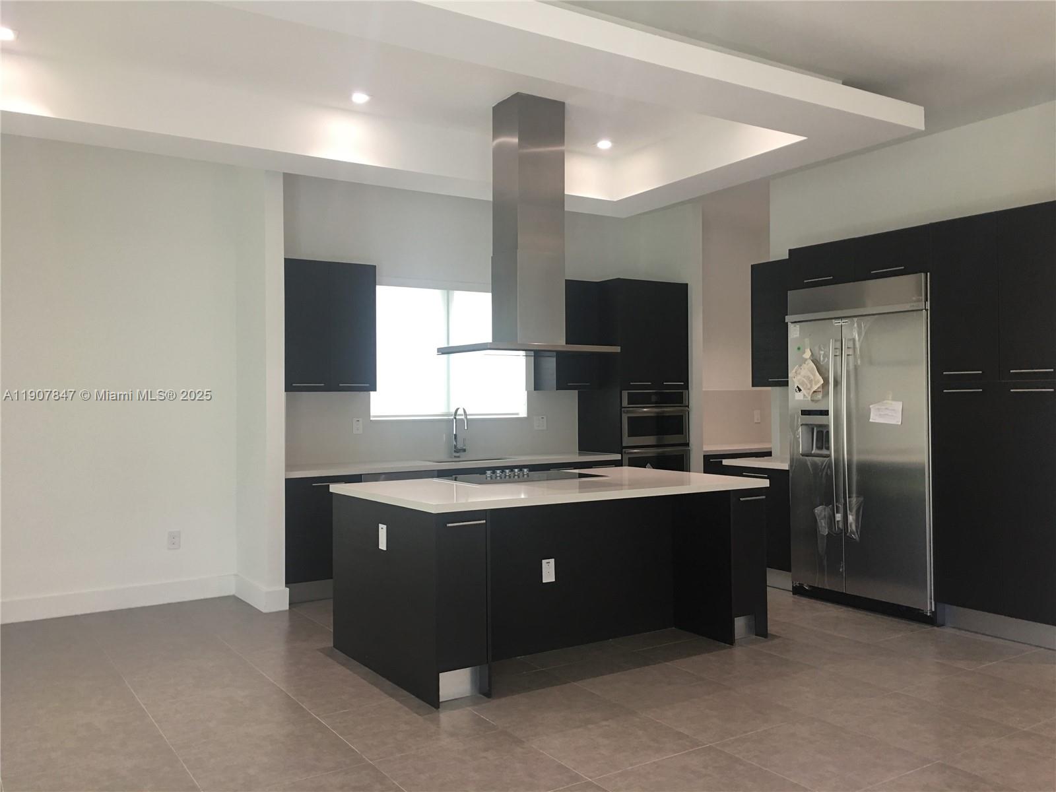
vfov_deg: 48.2
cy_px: 396
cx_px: 528
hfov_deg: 61.7
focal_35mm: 29
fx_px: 885
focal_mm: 4.15
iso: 50
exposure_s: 1/15
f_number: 2.2
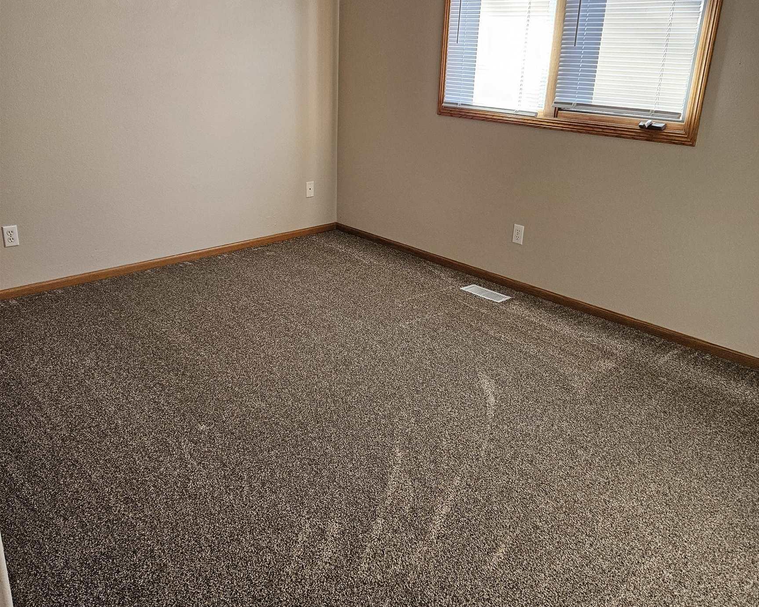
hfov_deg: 58.8
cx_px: 380
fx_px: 674
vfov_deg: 48.4
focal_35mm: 30
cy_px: 266
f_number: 1.8
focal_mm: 5.4
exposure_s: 1/170
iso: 400
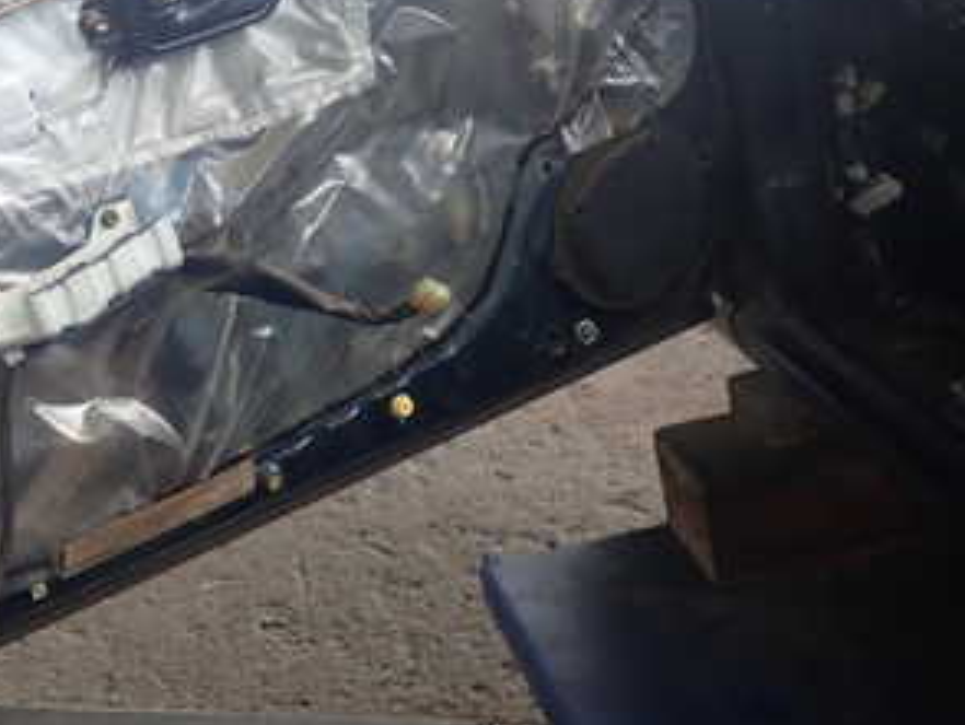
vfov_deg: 28.4
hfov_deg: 34.4
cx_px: 16
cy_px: 243
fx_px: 1423
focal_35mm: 51
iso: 100
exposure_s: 1/60
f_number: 2
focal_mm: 4.5
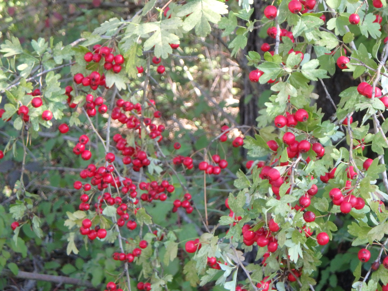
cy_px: 146
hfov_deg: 18.7
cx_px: 194
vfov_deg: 14.1
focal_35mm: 105
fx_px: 1177
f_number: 5.7
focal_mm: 18.7
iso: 400
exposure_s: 1/60
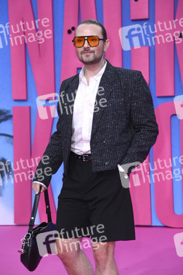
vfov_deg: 17.7
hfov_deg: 11.8
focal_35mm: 116
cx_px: 92
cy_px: 138
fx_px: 886
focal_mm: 116
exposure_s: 1/250
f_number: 6.3
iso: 250
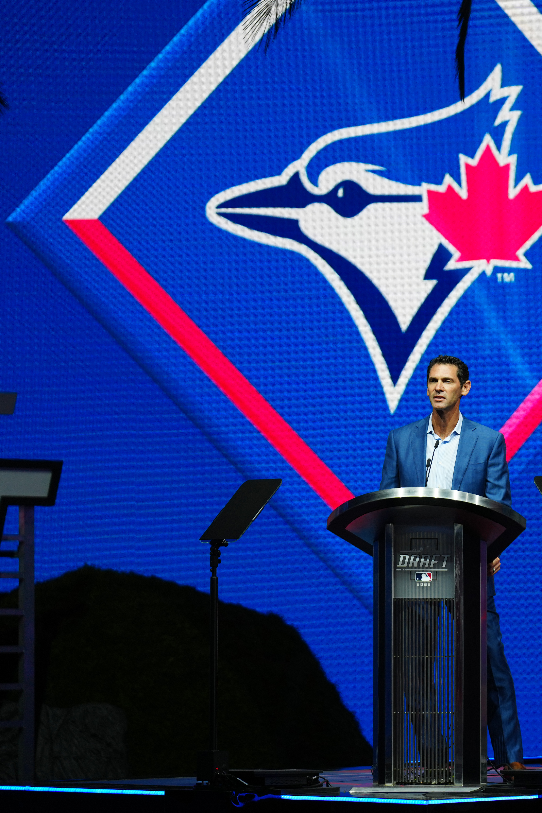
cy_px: 406
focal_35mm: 205
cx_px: 504
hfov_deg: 6.7
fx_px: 4630
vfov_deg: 10.0
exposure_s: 1/1000
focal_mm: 136
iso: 400
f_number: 2.8
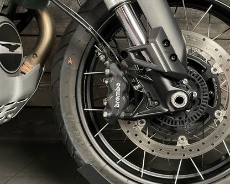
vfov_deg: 38.2
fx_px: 266
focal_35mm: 39
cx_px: 170
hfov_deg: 45.4
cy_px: 91
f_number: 1.6
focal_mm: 4.2
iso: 640
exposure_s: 1/25
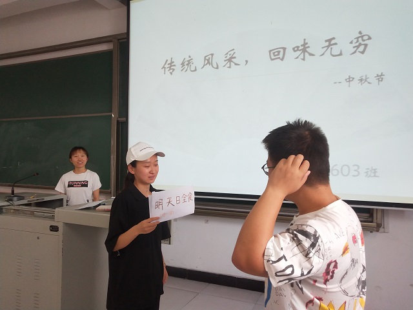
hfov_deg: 60.0
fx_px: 358
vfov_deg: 46.8
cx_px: 206
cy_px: 155
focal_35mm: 30
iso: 152
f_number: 1.8
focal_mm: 3.95
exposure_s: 1/100
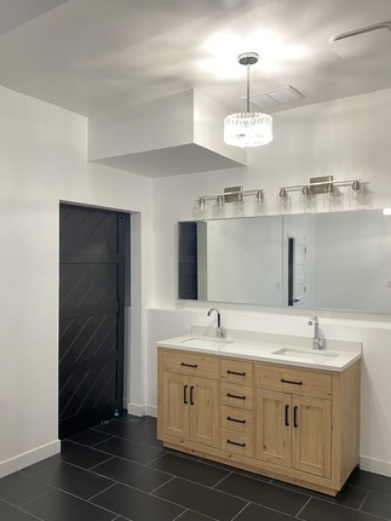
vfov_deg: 61.6
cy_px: 279
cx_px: 190
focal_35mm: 29
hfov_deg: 48.3
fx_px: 436
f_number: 1.8
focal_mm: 4.25
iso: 320
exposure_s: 1/40
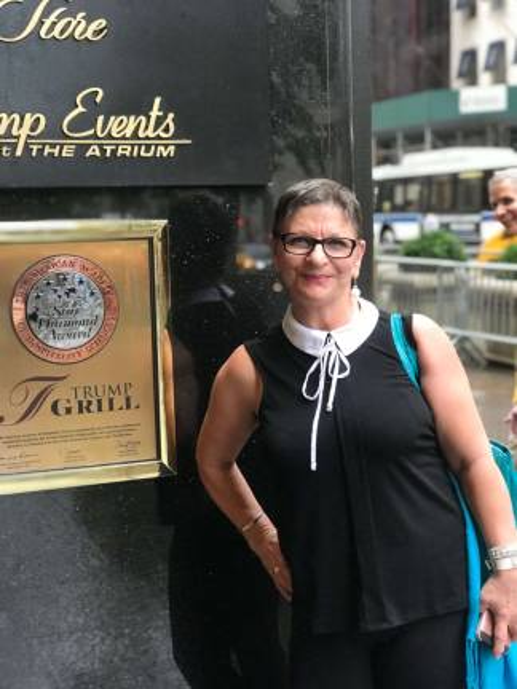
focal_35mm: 57
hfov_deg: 25.7
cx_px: 258
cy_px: 344
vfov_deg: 33.8
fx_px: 1135
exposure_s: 1/60
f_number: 2.8
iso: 200
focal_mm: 6.6
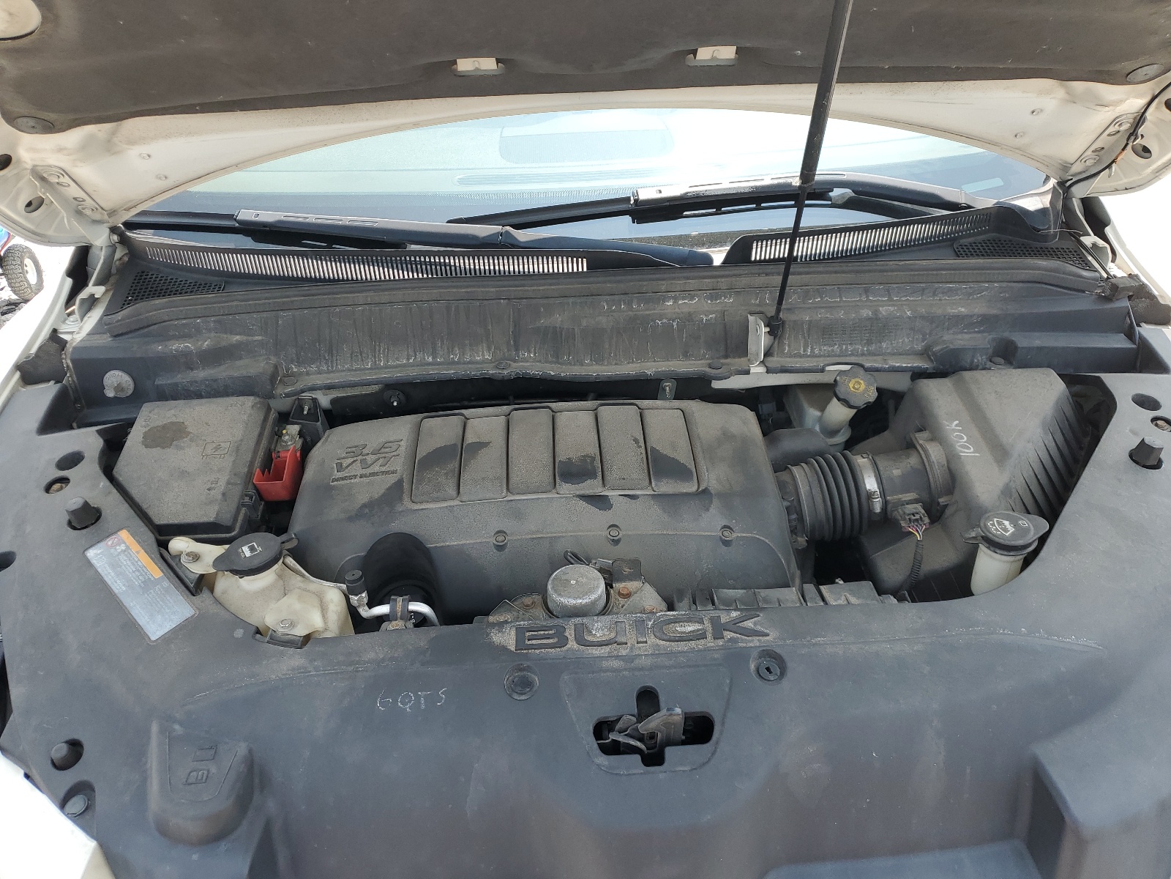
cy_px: 440
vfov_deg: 53.1
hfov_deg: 67.3
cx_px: 586
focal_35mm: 26
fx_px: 880
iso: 50
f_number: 1.5
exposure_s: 1/667
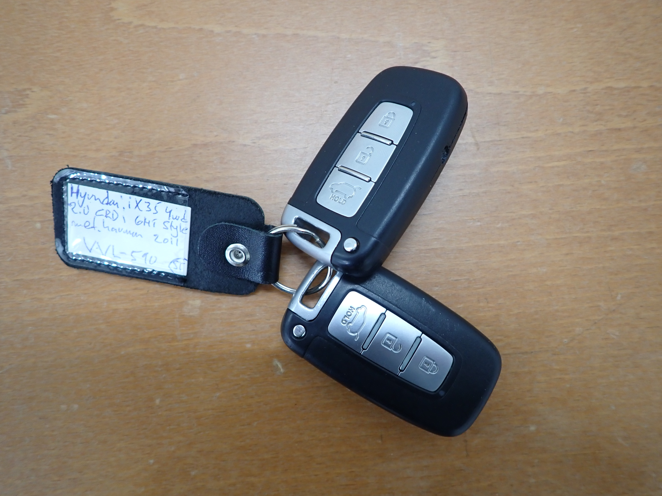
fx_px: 478
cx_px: 331
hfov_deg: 69.4
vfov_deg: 54.9
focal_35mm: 25
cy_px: 248
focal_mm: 4.5
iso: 200
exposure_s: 1/50
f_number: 2
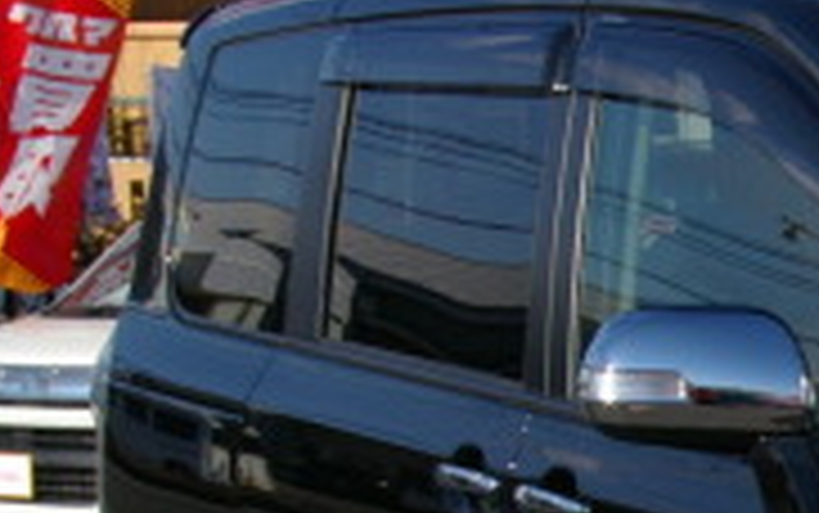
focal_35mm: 167
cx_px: 1323
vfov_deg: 7.8
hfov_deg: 11.8
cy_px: 724
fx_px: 3725
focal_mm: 31
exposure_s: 1/180
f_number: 11
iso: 200
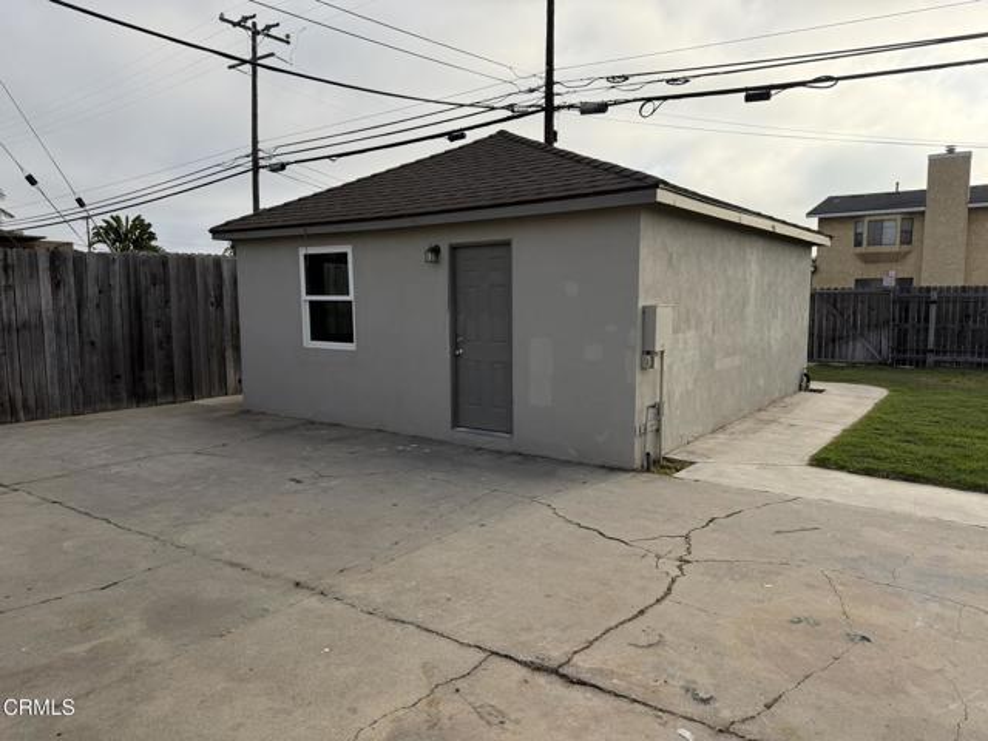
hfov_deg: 71.6
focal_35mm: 24
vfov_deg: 56.8
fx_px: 685
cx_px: 494
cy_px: 370
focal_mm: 6.76
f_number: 1.78
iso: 125
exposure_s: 1/5319
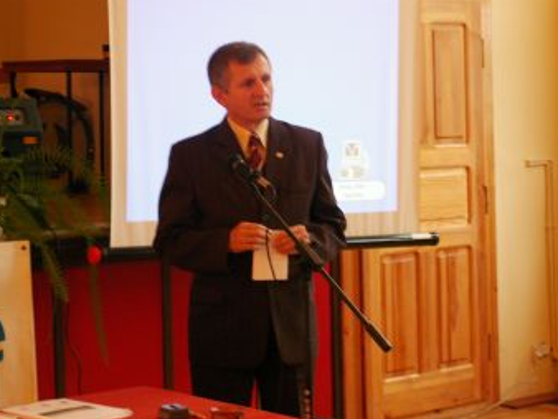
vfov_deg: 16.4
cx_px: 279
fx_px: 1452
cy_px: 205
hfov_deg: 21.8
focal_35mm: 90
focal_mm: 14.49
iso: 160
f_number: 3.5
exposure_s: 1/8
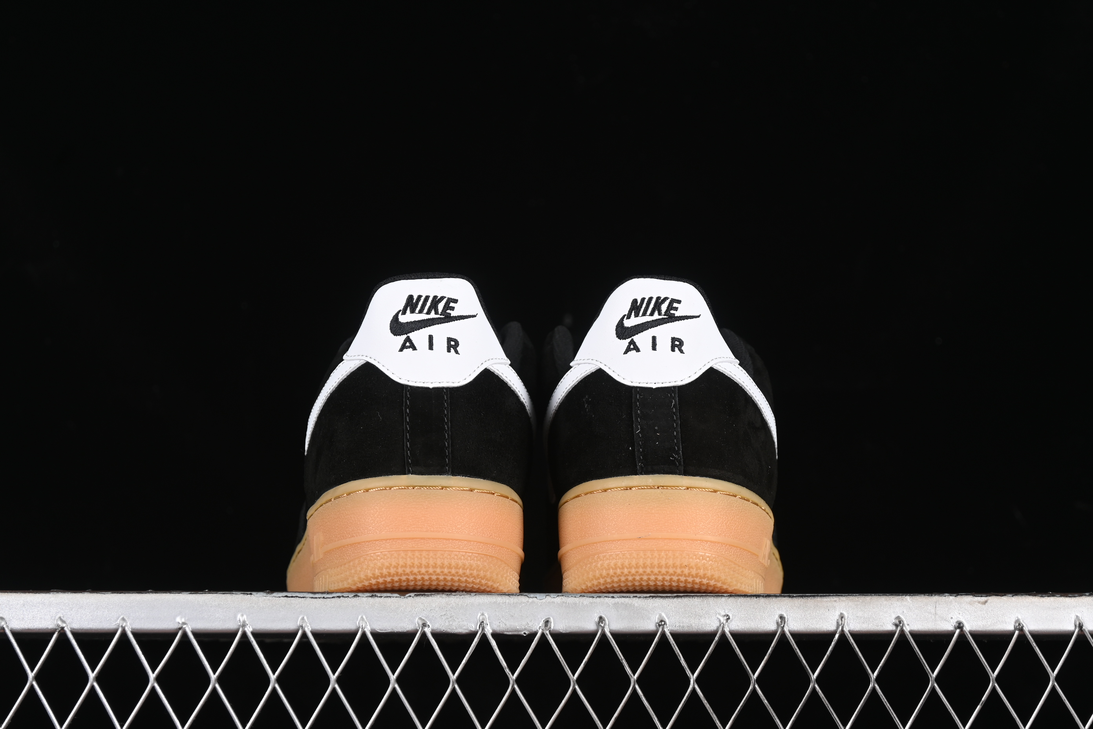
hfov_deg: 27.0
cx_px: 546
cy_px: 364
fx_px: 2277
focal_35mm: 75
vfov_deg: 18.2
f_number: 6.3
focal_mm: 50
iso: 160
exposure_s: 1/50
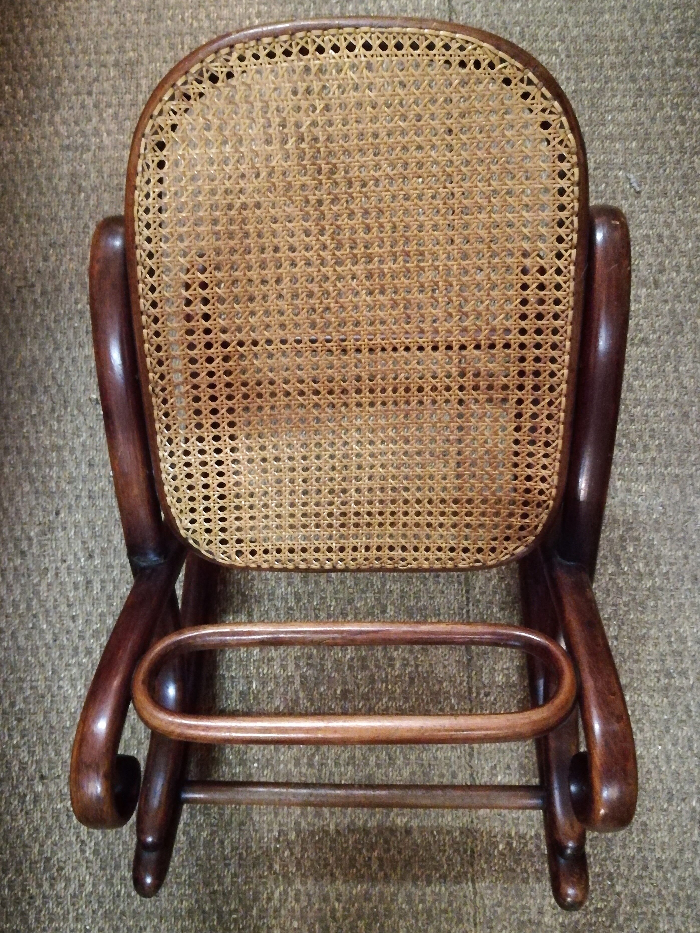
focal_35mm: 26
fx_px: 701
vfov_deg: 67.3
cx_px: 350
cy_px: 466
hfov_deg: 53.1
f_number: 2.2
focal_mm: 3.83
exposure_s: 1/14.3
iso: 3200
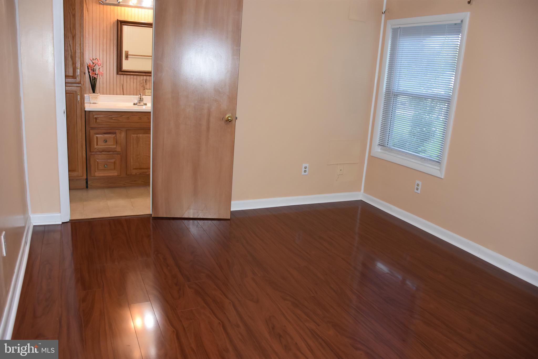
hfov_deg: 67.4
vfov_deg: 47.9
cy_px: 180
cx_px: 269
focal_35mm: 27
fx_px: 403
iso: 640
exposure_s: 1/60
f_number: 3.5
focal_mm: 18
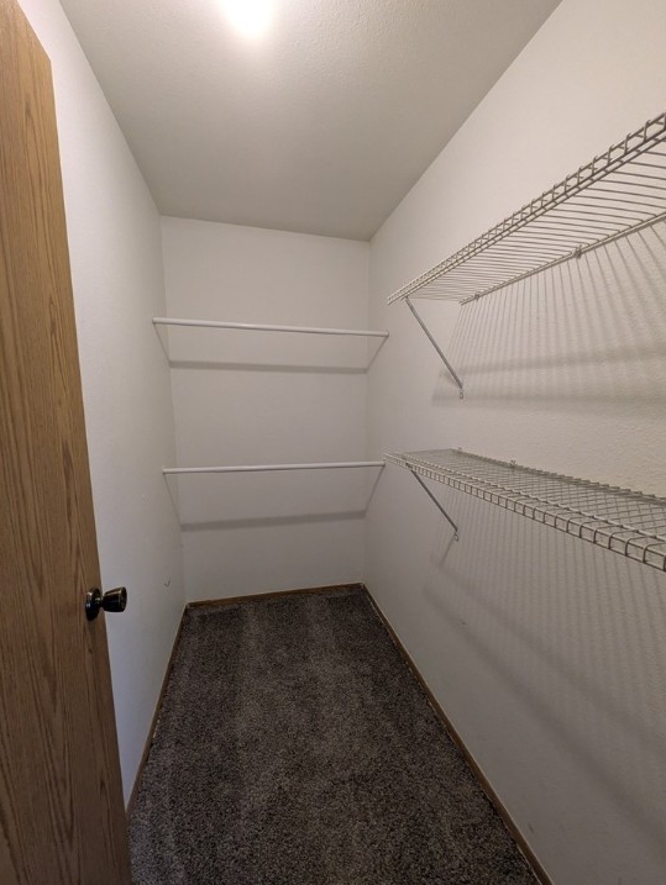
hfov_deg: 81.8
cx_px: 350
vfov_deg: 98.1
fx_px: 384
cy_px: 455
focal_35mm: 15
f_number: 2.2
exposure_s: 1/24
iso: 120
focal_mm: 1.83
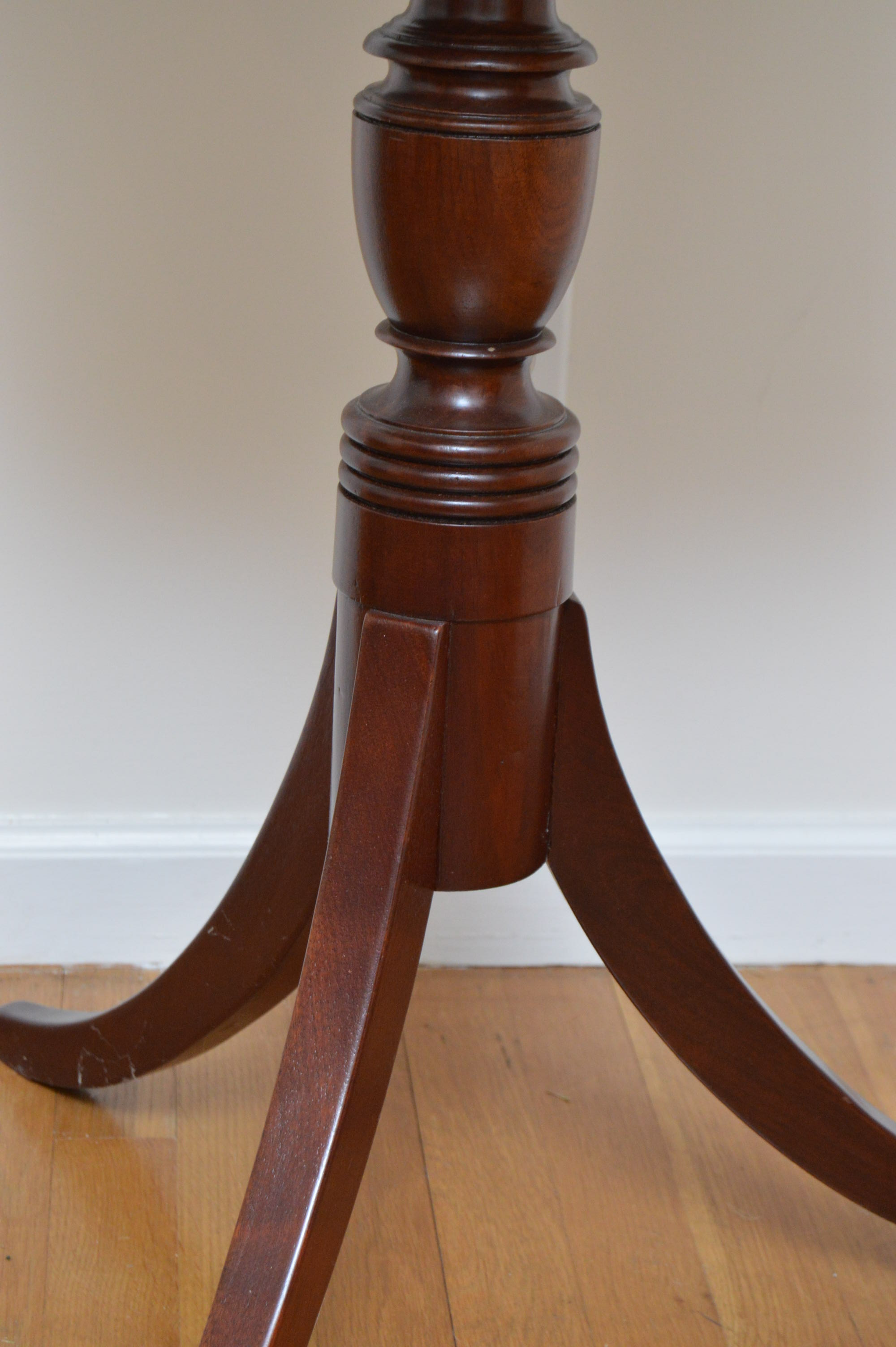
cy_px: 674
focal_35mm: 82
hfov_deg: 16.5
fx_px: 3085
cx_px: 448
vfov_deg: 24.6
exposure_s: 1/80
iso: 1600
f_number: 7.1
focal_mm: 55
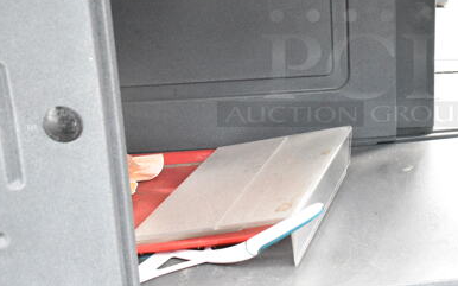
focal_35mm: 58
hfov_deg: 34.3
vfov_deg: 22.1
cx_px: 350
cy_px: 64
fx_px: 724
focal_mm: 24
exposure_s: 1/125
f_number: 5.6
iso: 6400
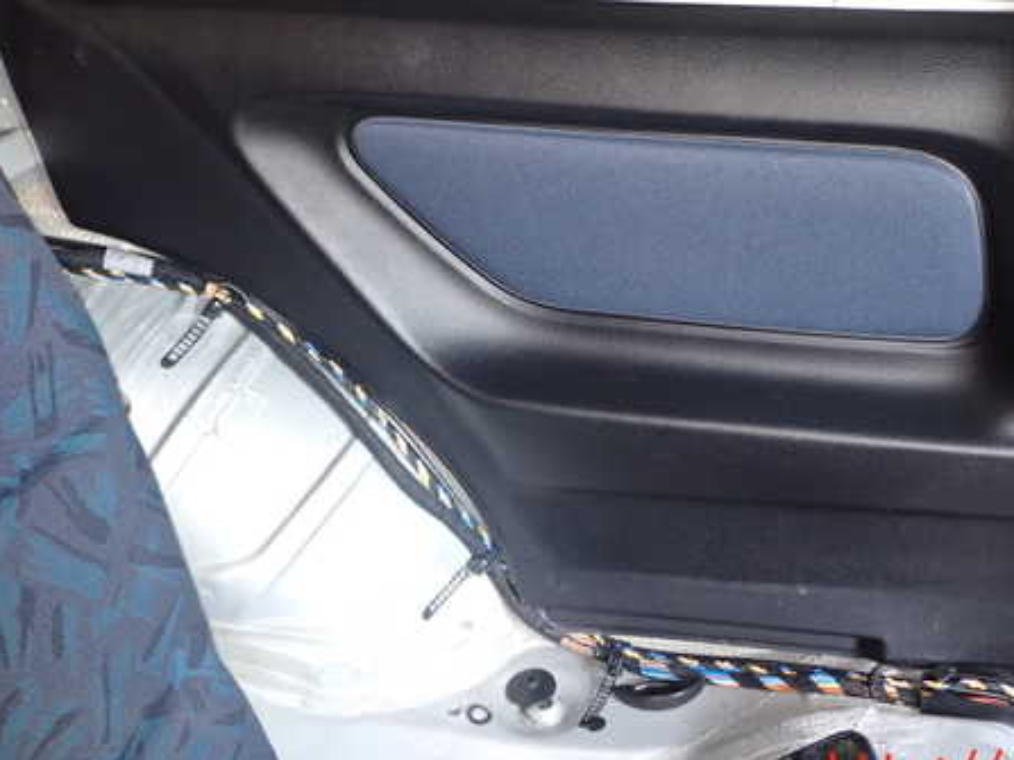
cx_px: 660
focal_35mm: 43
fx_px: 1259
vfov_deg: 33.4
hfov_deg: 43.4
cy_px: 293
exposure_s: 1/30
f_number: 2.4
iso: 400
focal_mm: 5.79
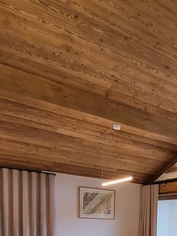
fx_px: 245
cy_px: 238
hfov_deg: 35.4
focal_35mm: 36
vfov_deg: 43.6
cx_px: 182
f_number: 2.2
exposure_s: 1/50
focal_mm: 1.74
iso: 200
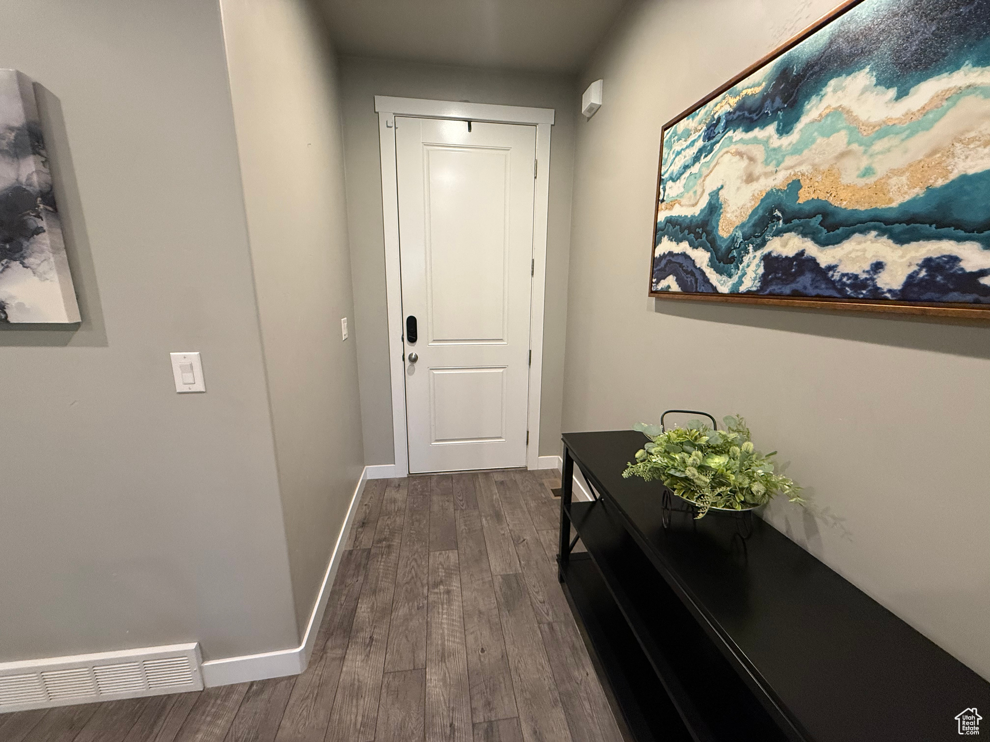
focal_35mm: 14
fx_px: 400
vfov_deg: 85.7
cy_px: 371
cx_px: 495
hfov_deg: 102.1
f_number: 2.2
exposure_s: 1/60
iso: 400
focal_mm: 2.22
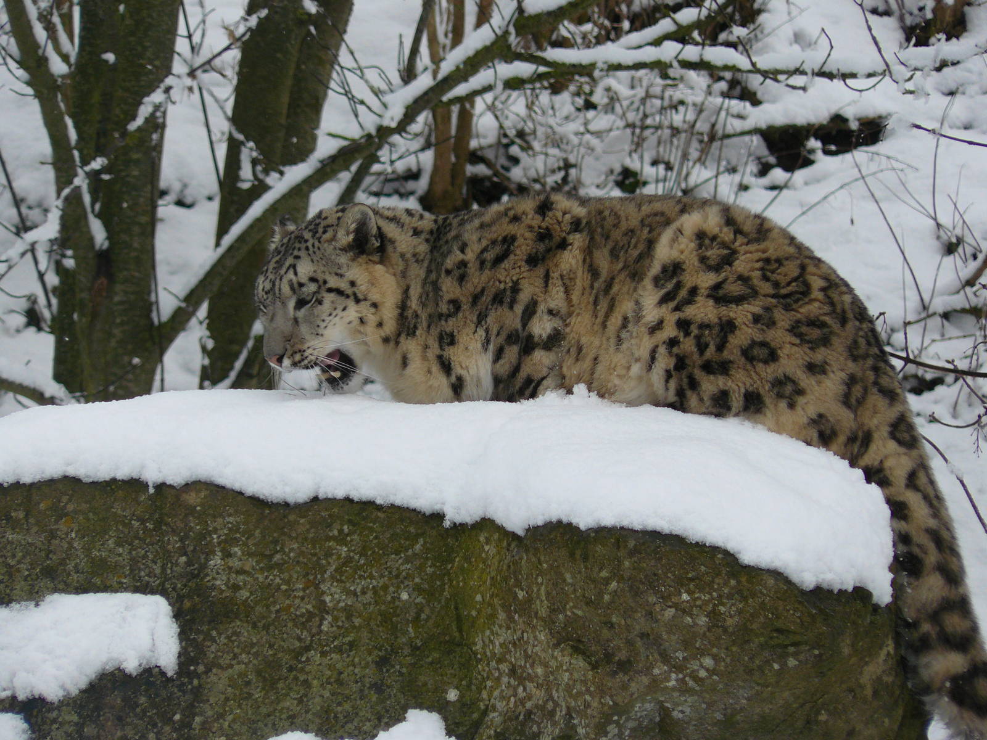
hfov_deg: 6.1
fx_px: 9267
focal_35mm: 325
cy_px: 370
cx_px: 494
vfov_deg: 4.6
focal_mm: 54.2
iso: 100
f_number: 4
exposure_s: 1/800
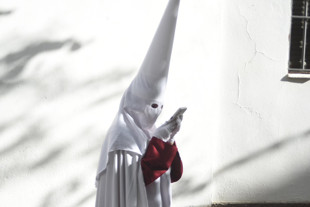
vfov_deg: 17.5
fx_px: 672
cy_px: 104
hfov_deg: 26.0
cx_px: 155
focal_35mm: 78
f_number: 5.6
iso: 100
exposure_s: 1/160
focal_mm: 78
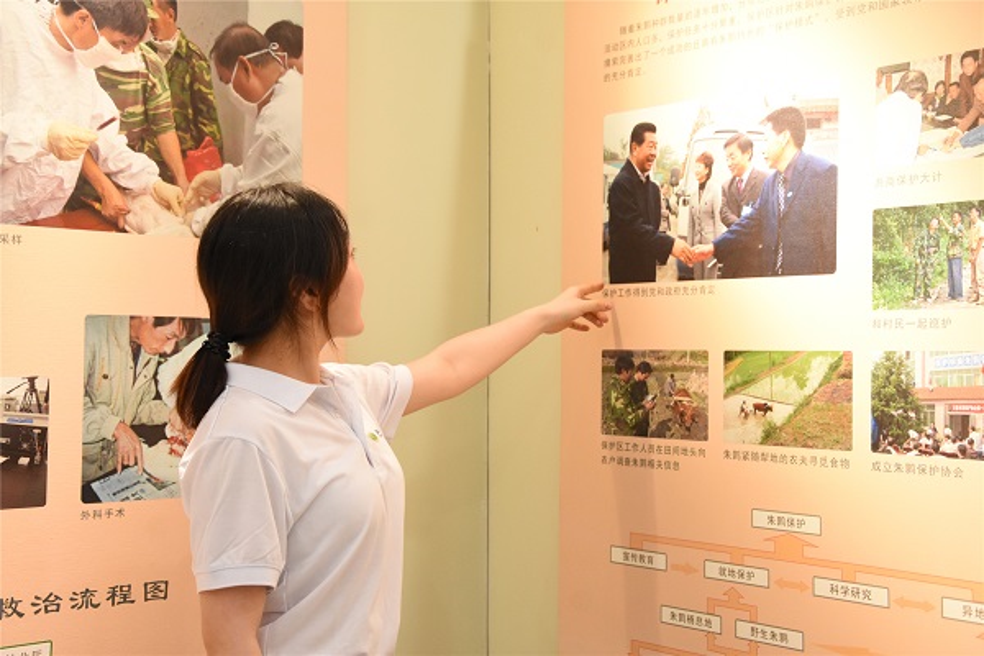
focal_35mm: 57
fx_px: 1558
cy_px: 328
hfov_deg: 35.1
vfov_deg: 23.8
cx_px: 492
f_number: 4.5
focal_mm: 38
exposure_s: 1/100
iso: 3200
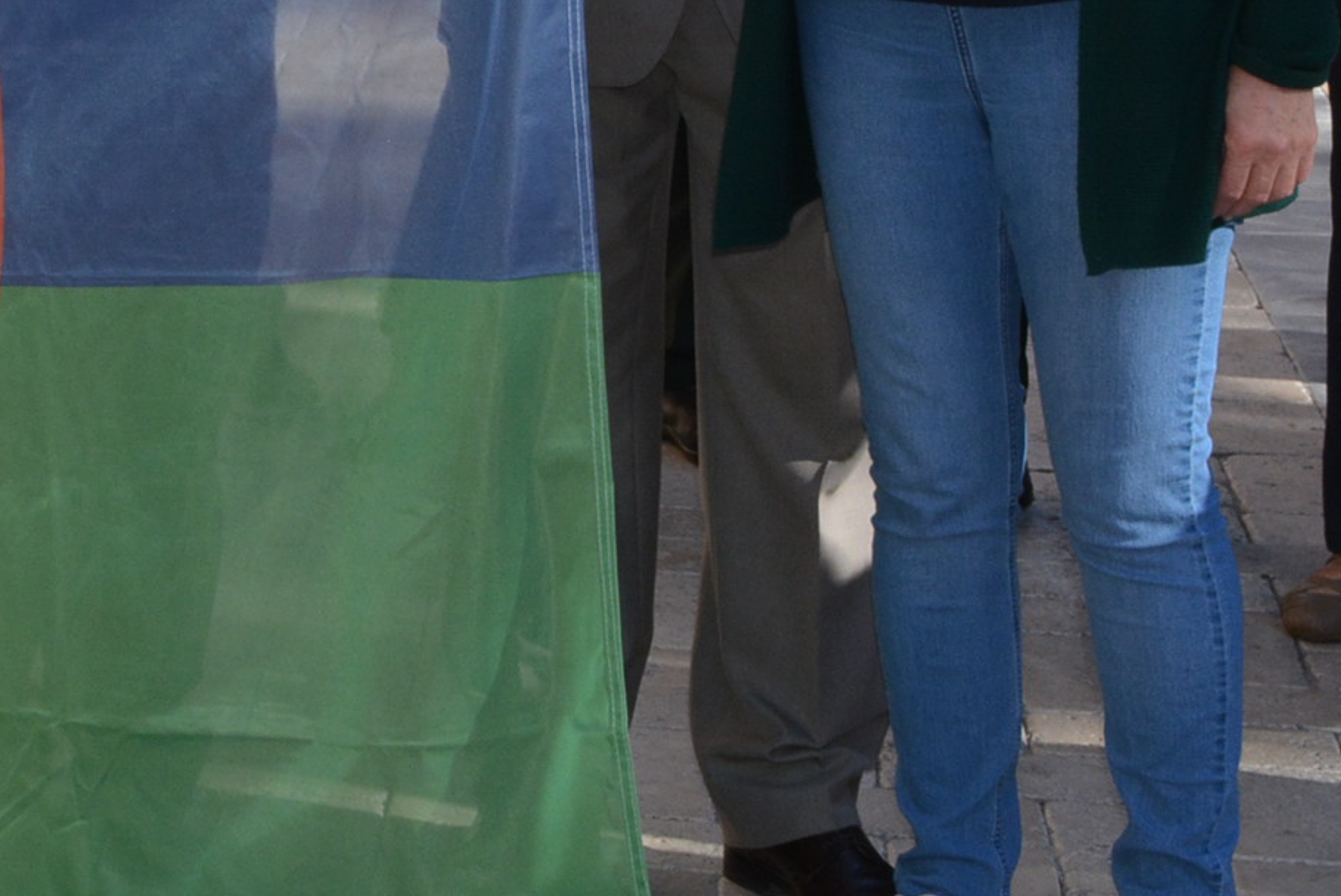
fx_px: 5144
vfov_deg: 9.7
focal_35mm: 138
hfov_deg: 14.1
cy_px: -419
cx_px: -546
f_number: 14
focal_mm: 28
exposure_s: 1/200
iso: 400
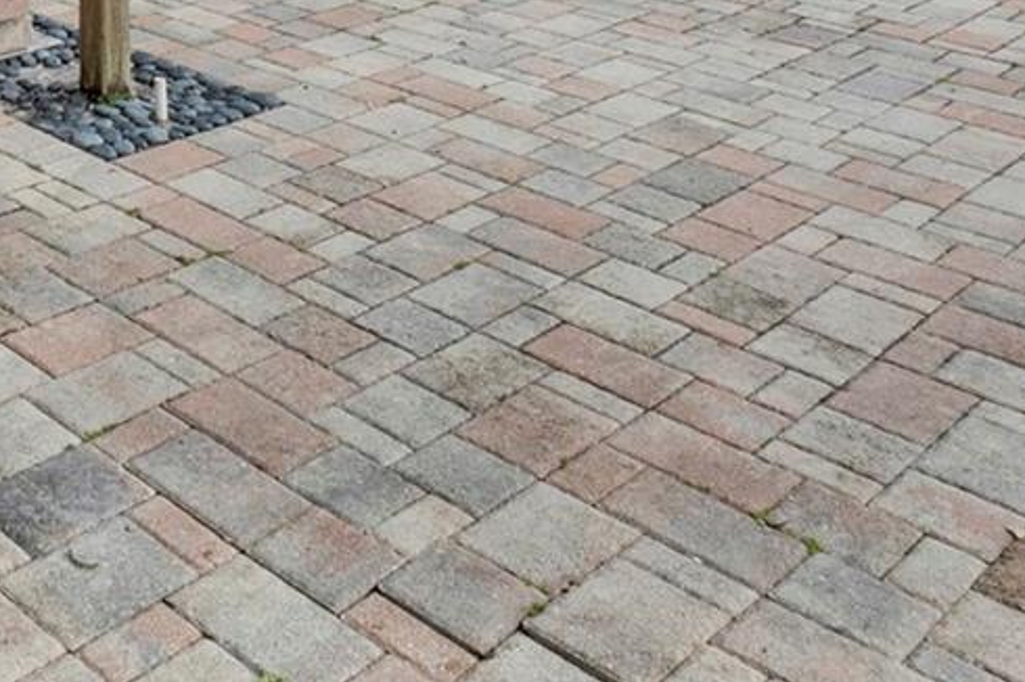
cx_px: -52
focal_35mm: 49
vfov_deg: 22.1
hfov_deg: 35.5
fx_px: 1394
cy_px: -374
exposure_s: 1/10
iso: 250
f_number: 9
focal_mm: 10
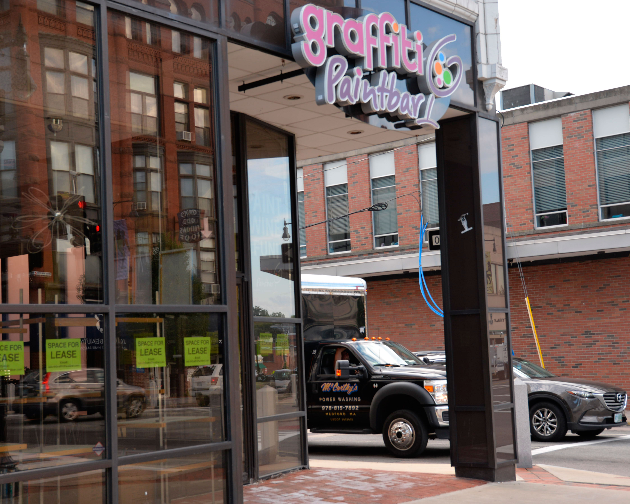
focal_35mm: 53
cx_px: 308
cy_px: 256
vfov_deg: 28.6
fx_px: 988
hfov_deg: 35.4
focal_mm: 42
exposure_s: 1/160
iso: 250
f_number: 6.3
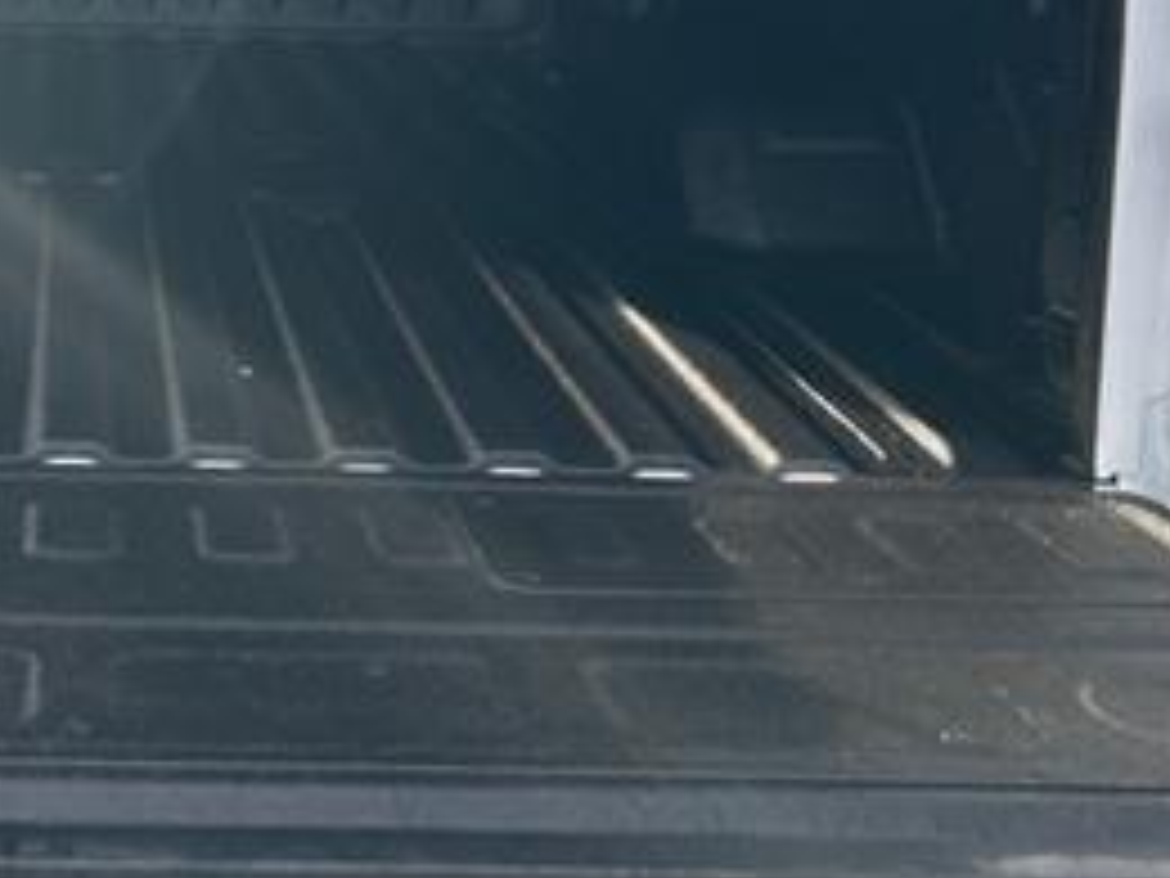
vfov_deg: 21.7
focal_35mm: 64
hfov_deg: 29.0
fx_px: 2163
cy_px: -86
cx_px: 108
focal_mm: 5.7
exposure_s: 1/709
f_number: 1.5
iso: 50
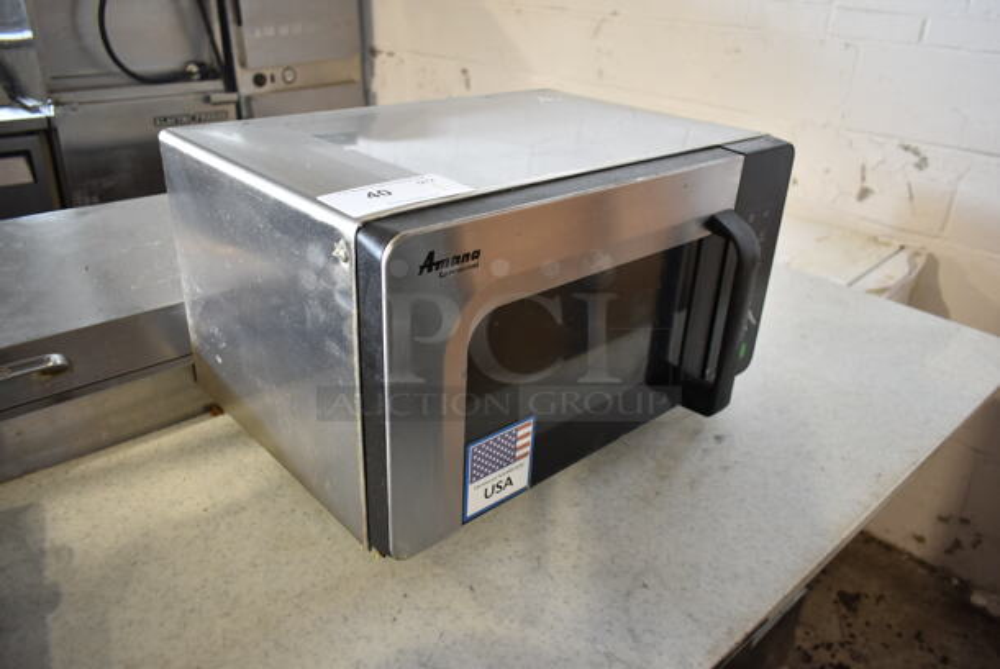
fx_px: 751
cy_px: 334
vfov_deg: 48.0
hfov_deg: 67.3
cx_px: 500
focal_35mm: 27
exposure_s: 1/30
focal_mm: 18
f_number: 3.5
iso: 640
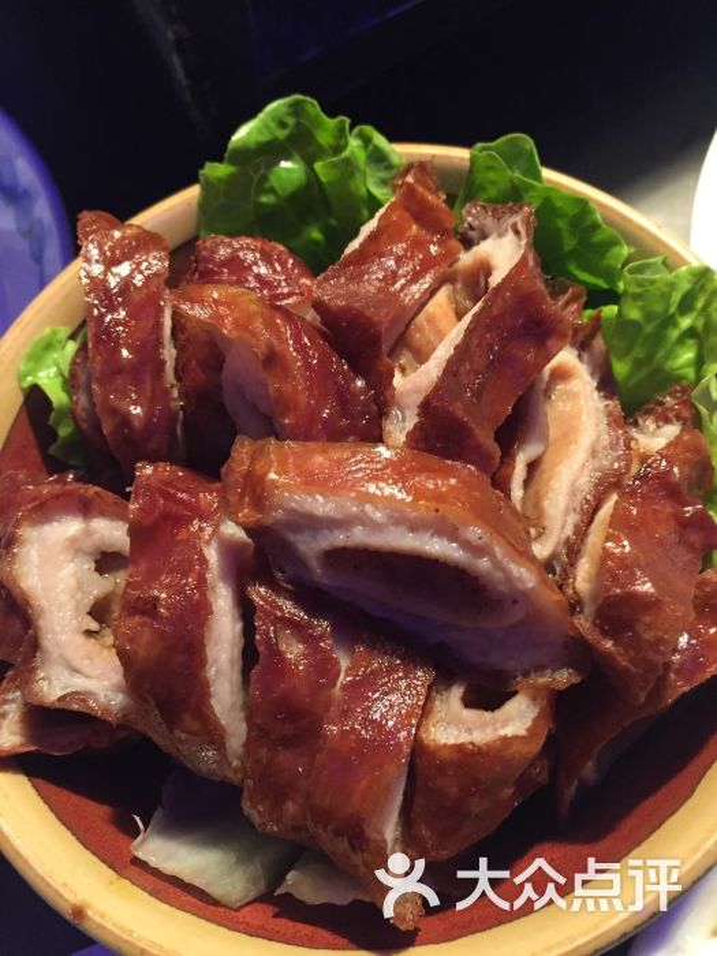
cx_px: 358
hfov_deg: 48.2
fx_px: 801
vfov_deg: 61.7
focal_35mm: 29
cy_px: 478
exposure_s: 1/25
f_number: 2.2
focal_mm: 4.15
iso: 250
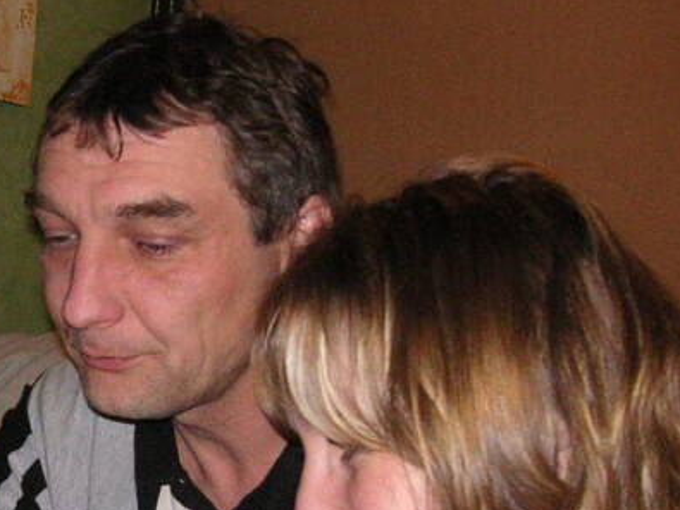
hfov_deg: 25.0
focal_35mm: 75
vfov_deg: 19.6
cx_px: 33
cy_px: 320
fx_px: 1473
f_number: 2.8
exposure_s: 1/45
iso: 160
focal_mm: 6.1
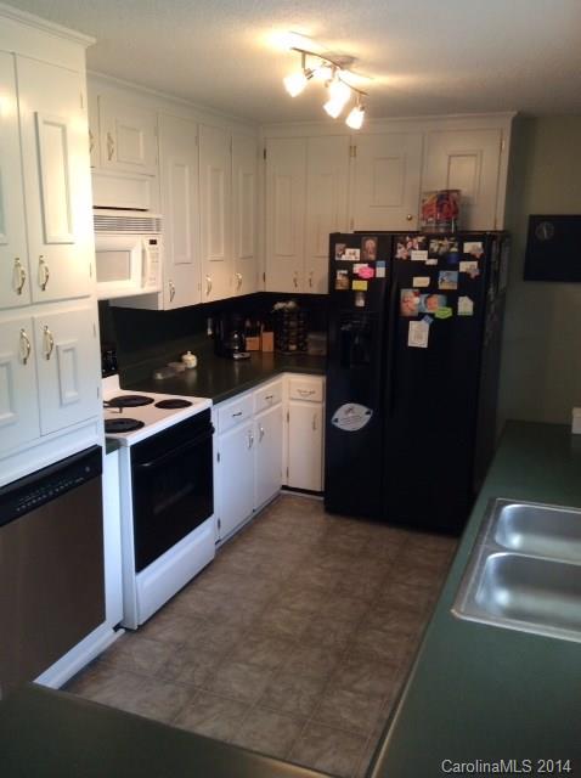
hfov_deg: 42.8
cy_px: 389
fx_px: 740
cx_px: 290
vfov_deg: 55.4
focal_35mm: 33
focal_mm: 3.3
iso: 80
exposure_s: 1/24
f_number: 2.4
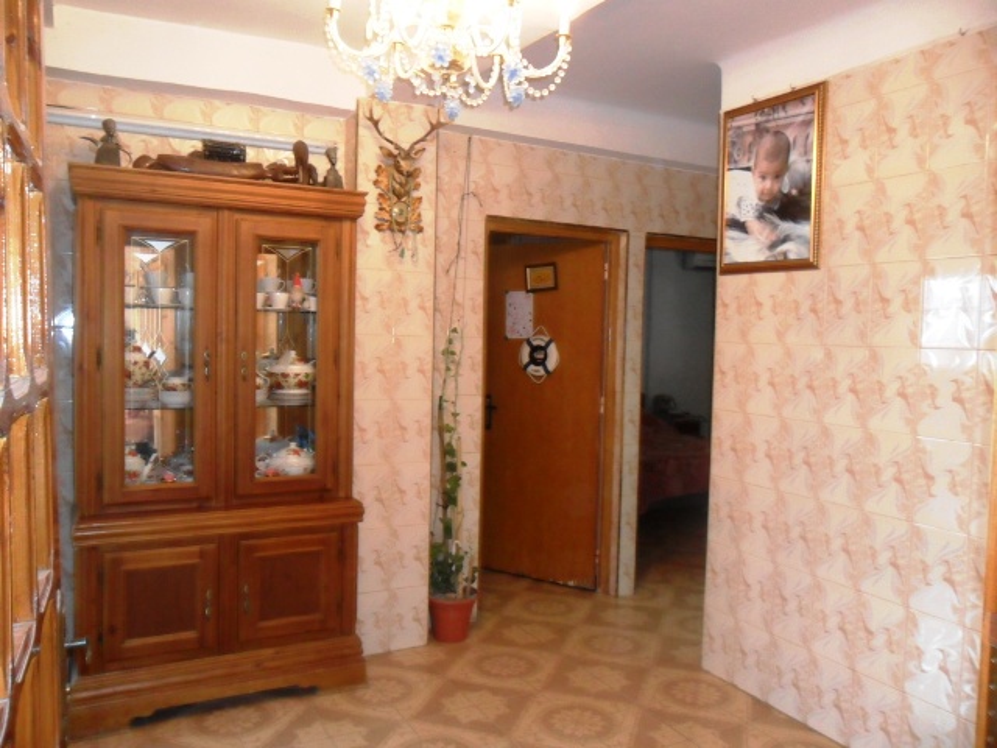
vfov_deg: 51.4
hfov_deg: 65.3
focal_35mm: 27
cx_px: 498
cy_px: 374
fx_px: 778
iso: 320
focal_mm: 4.9
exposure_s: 1/45
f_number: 3.5
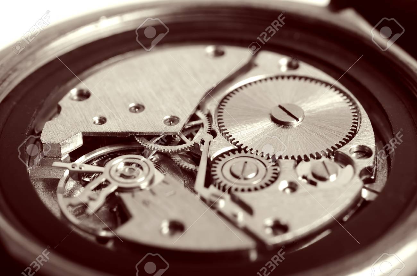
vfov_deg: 22.5
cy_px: 138
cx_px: 208
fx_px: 694
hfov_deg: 33.5
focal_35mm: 60
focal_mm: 40
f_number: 16
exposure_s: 1/125
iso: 100
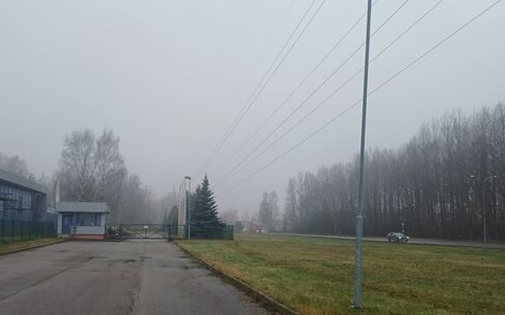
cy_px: 194
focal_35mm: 33
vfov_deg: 38.1
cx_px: 202
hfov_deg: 57.7
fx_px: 454
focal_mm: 4.65
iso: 50
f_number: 1.8
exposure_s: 1/134
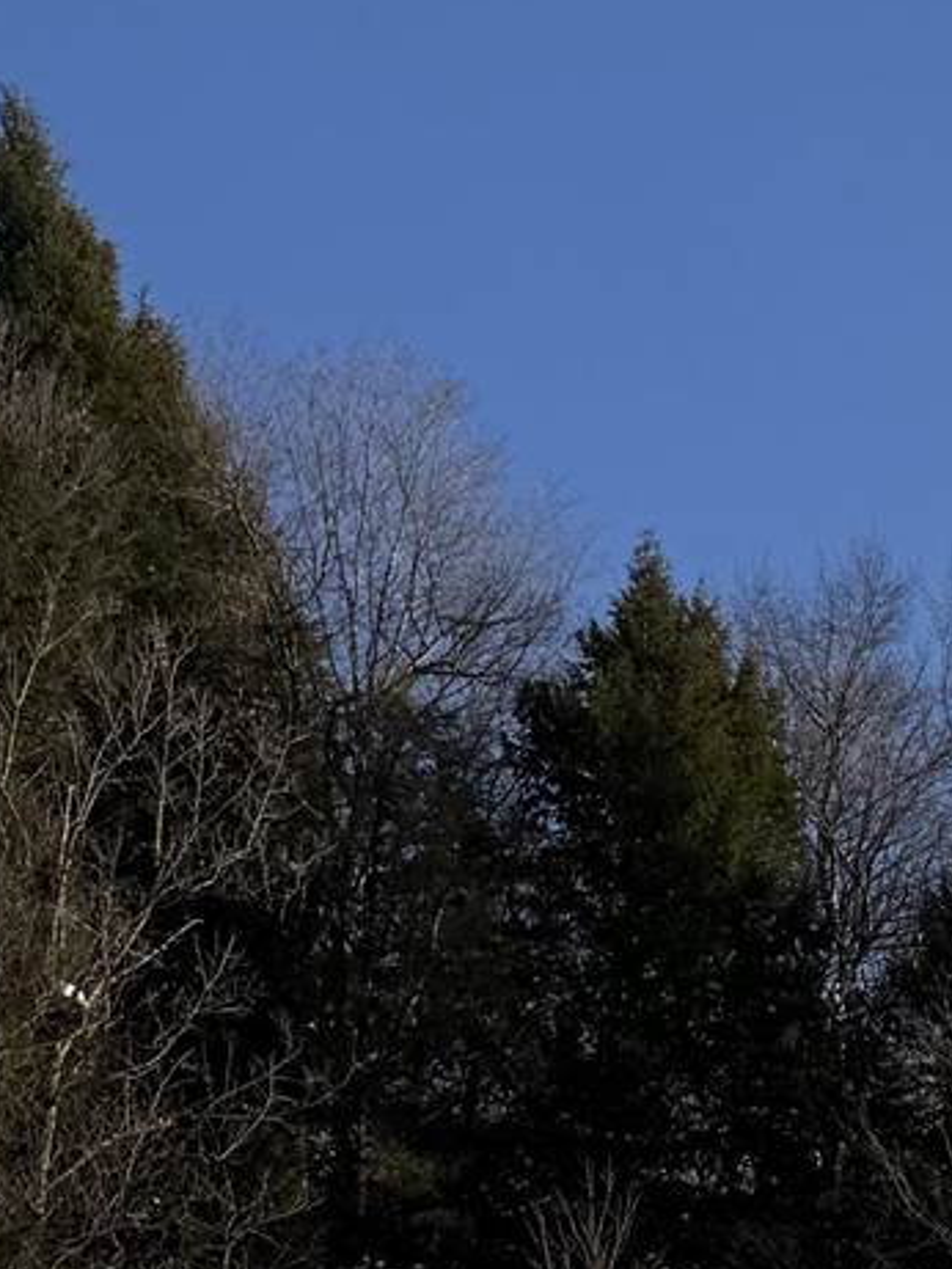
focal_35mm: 120
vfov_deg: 13.8
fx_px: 4398
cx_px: 1943
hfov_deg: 11.1
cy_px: 2582
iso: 80
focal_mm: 6.76
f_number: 1.78
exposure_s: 1/5714
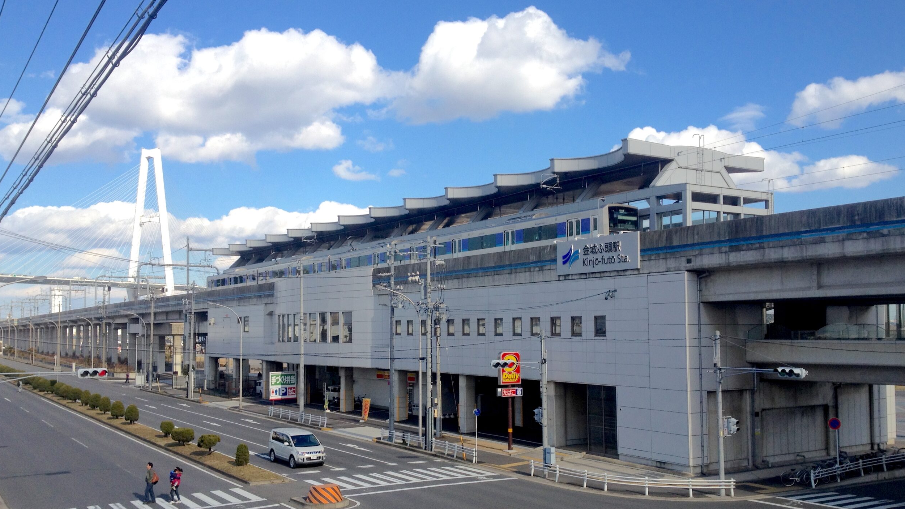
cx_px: 461
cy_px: 294
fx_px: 936
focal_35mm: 39
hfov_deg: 51.6
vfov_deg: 30.4
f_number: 2.4
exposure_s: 1/1416
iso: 64
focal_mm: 4.28
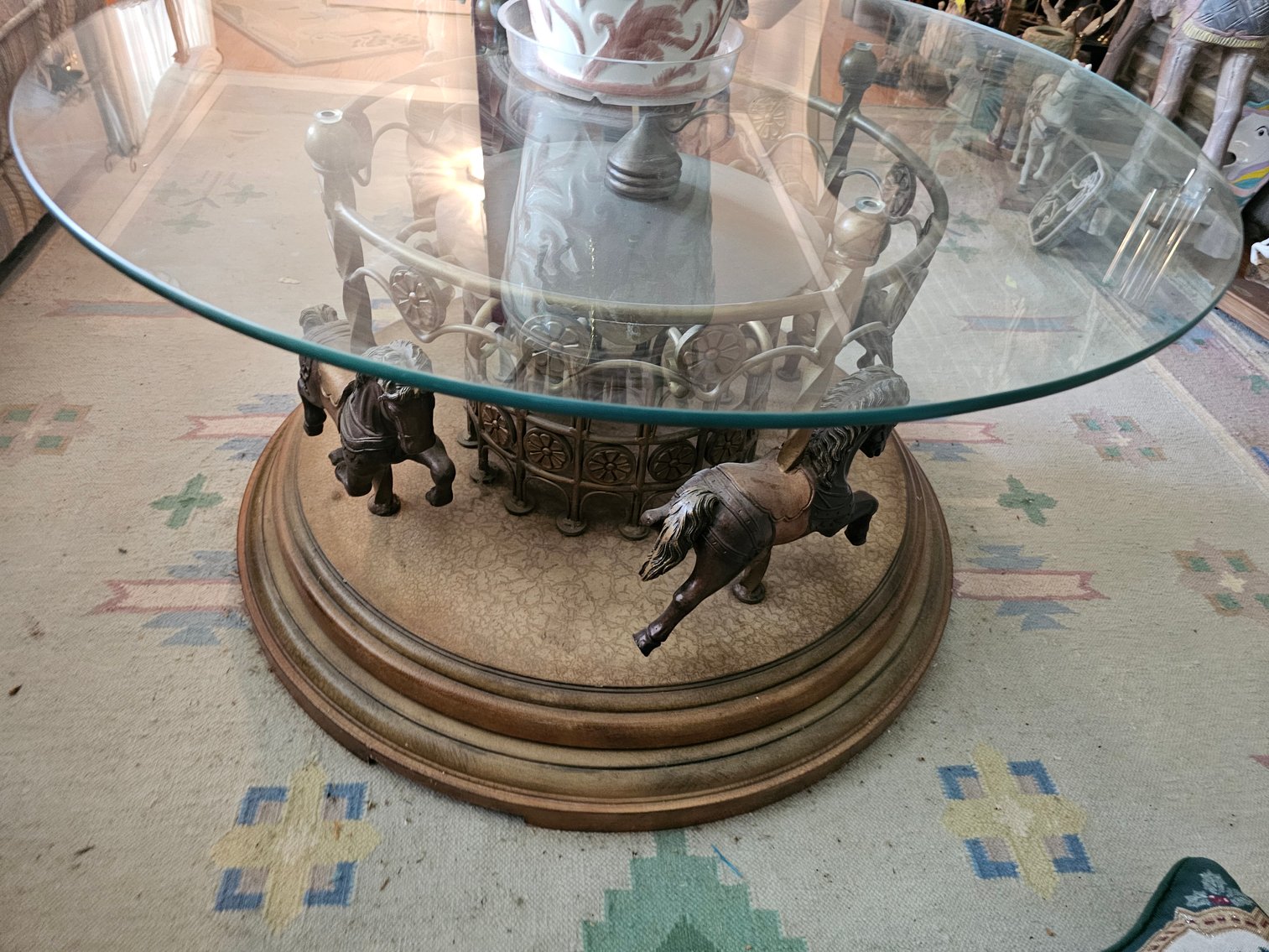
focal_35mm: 23
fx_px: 843
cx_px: 634
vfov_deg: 58.9
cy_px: 476
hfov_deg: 73.9
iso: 640
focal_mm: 6.3
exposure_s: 1/26
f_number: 1.7
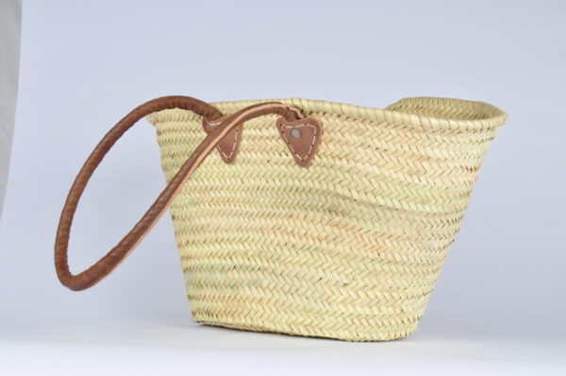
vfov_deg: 21.5
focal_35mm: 63
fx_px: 989
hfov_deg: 31.9
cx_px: 283
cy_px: 188
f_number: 11
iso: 200
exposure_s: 1/6
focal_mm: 42
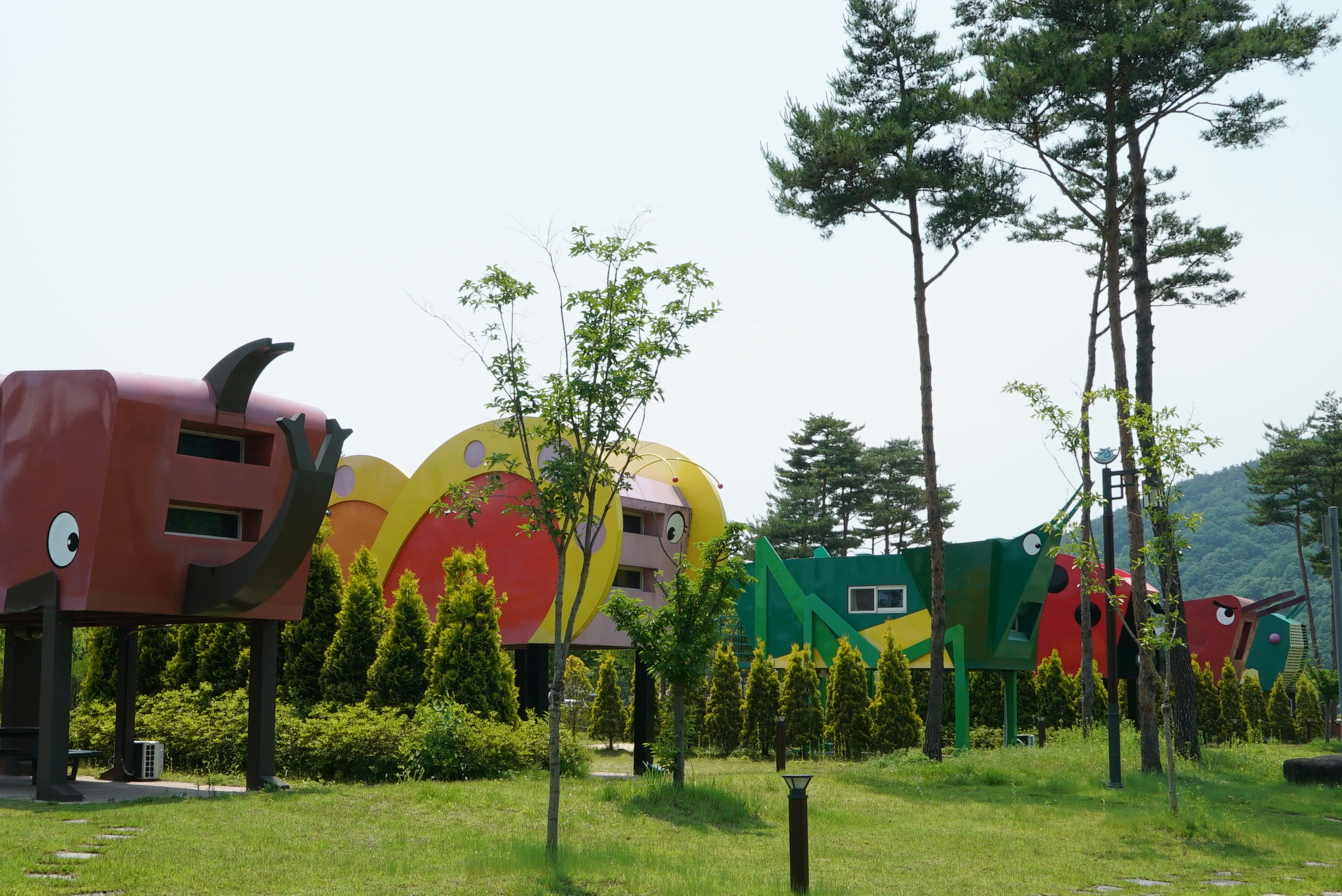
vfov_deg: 30.5
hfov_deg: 44.3
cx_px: 561
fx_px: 1641
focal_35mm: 44
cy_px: 512
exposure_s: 1/125
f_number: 22
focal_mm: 28
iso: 400
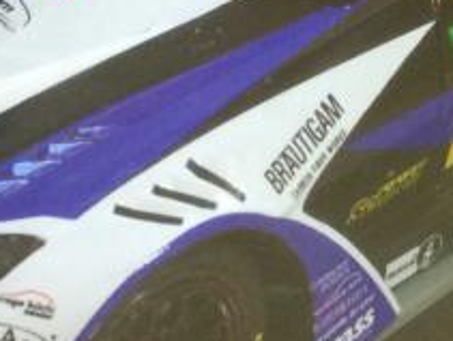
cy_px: -58
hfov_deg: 11.2
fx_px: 2307
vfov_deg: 8.4
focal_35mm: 176
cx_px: 281
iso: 80
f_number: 2.4
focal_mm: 3.3
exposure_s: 1/33
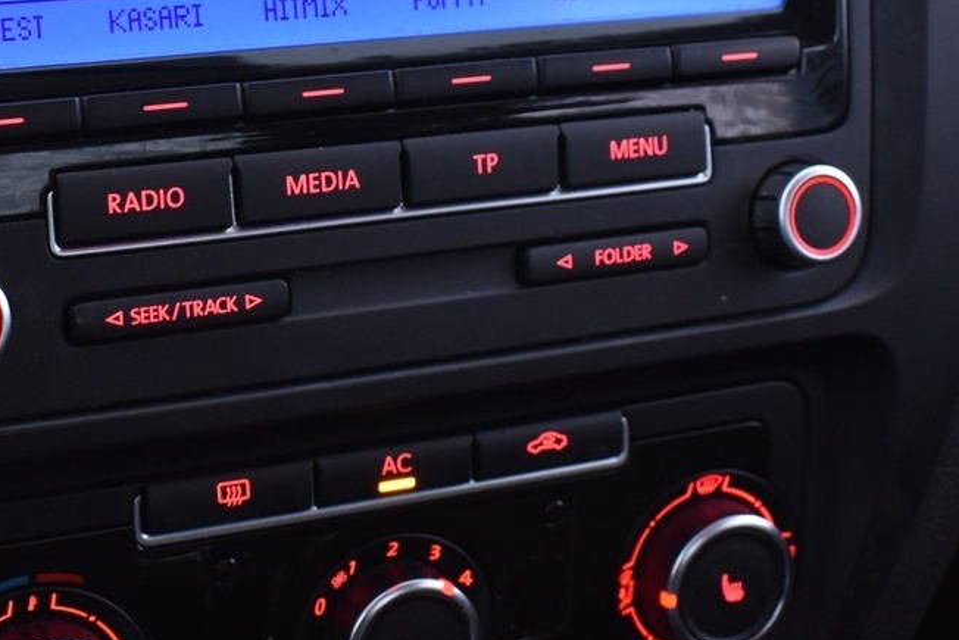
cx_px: 271
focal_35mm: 78
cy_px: 287
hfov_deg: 25.7
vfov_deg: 17.4
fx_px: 2085
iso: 1250
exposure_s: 1/10
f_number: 5
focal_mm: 21
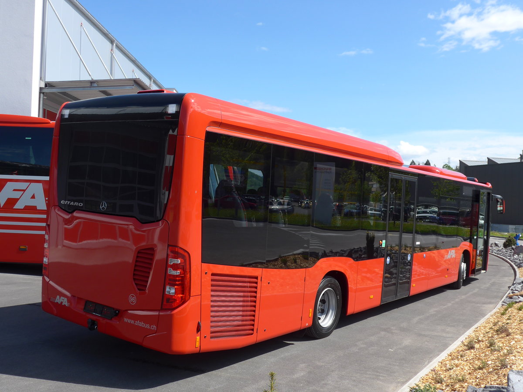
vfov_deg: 39.7
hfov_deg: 51.4
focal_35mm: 36
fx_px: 544
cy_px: 196
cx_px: 262
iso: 80
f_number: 2.8
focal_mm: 7.5
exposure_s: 1/1300
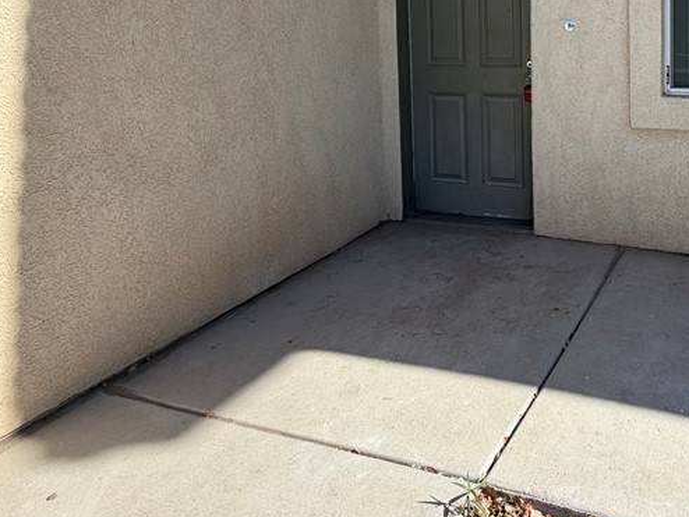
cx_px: 570
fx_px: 577
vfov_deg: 44.4
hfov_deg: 56.2
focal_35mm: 29
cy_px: 63
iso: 32
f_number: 2.2
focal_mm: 2.22
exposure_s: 1/770
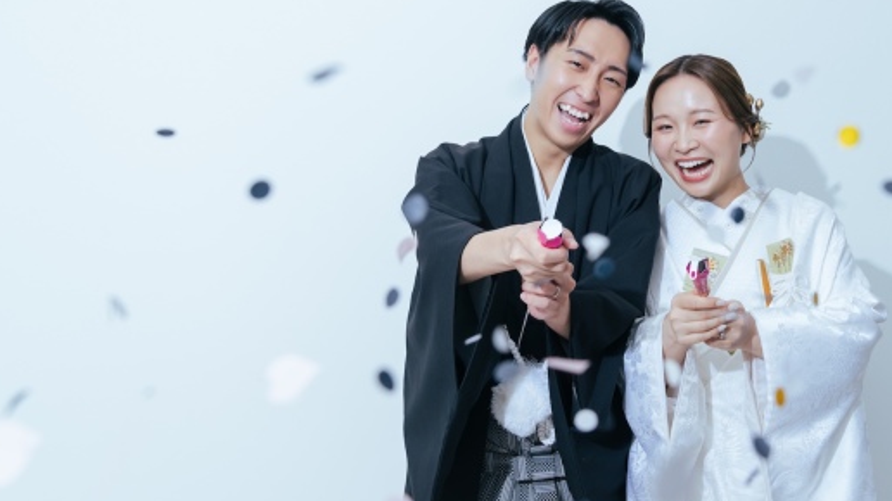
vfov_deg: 30.1
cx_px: 624
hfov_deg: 50.3
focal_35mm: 39
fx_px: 922
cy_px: 144
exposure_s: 1/125
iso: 250
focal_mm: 24
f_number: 5
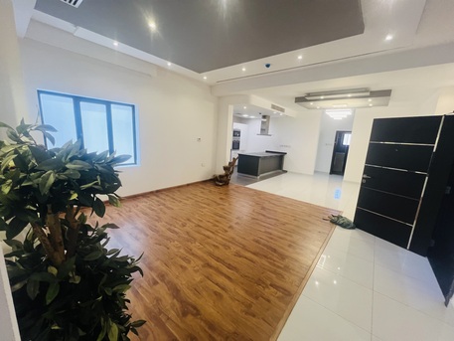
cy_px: 170
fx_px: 171
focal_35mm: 13
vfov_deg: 89.9
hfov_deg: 106.2
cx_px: 227
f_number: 1.8
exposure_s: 1/100
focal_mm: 1.57
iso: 200
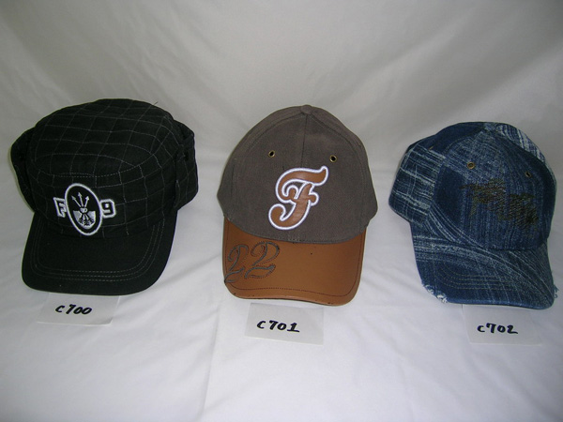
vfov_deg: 40.7
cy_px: 211
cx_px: 282
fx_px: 569
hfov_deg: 52.6
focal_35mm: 35
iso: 50
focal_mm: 5.4
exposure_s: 1/60.1
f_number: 2.8
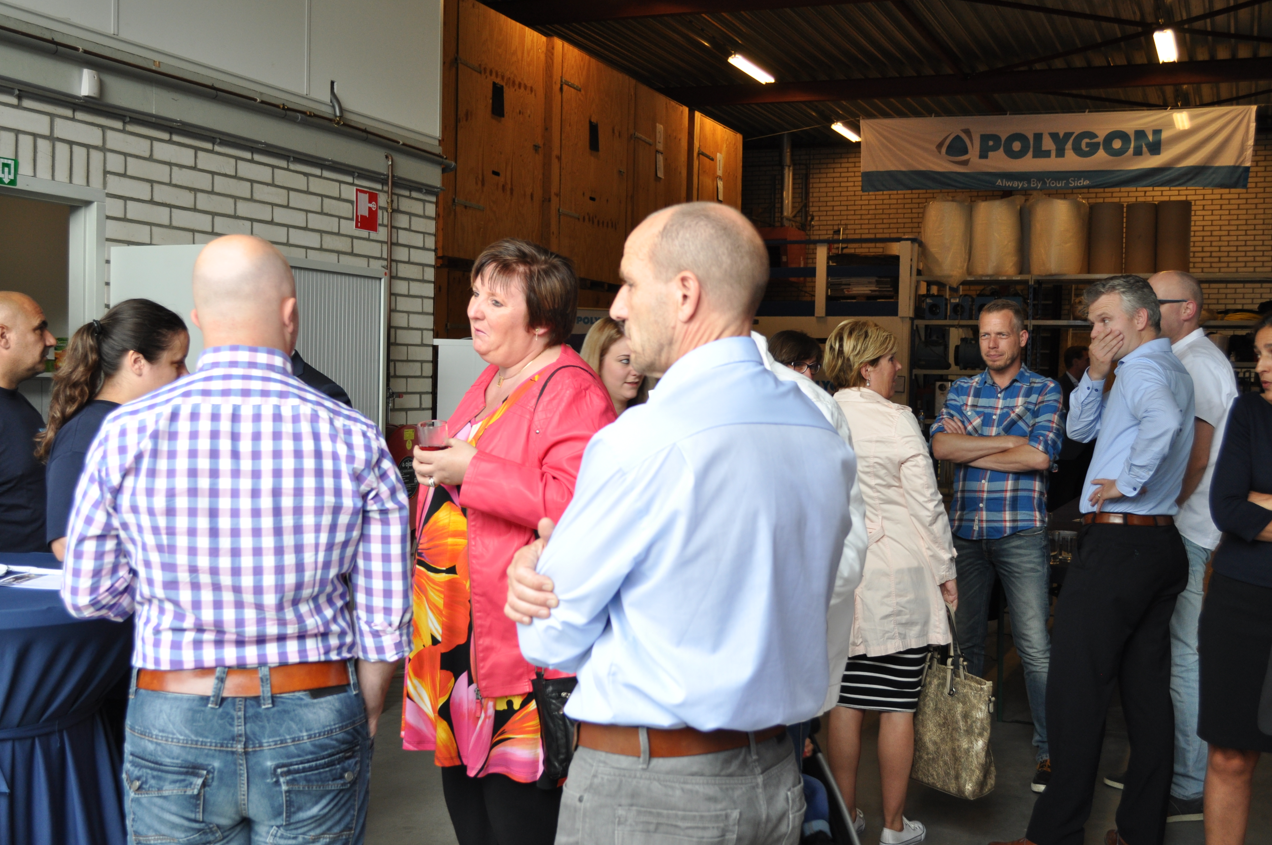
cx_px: 643
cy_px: 419
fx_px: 1412
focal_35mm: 40
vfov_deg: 33.3
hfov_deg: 48.5
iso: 400
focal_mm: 26
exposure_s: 1/80
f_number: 4.5
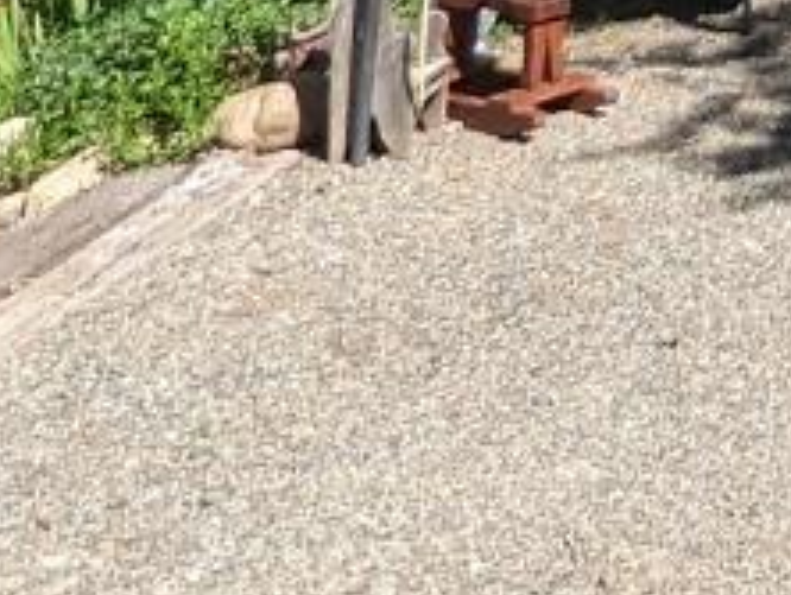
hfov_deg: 16.2
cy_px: -964
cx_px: 1660
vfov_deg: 12.2
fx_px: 2013
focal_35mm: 88
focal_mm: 1.95
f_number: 2.2
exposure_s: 1/694
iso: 41
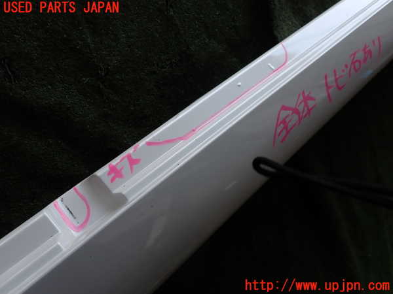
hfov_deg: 69.4
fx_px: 284
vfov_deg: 54.9
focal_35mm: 25
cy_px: 147
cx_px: 196
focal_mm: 4.5
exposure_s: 1/125
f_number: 2.8
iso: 100
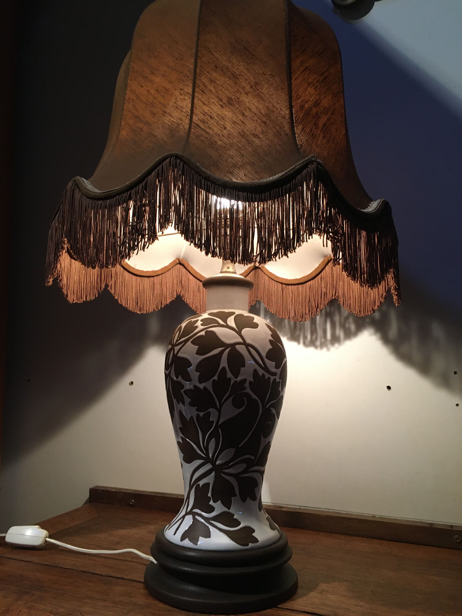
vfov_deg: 61.7
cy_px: 308
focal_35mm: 29
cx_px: 231
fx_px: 516
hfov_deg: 48.2
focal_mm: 4.15
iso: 200
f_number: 2.2
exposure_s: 1/33
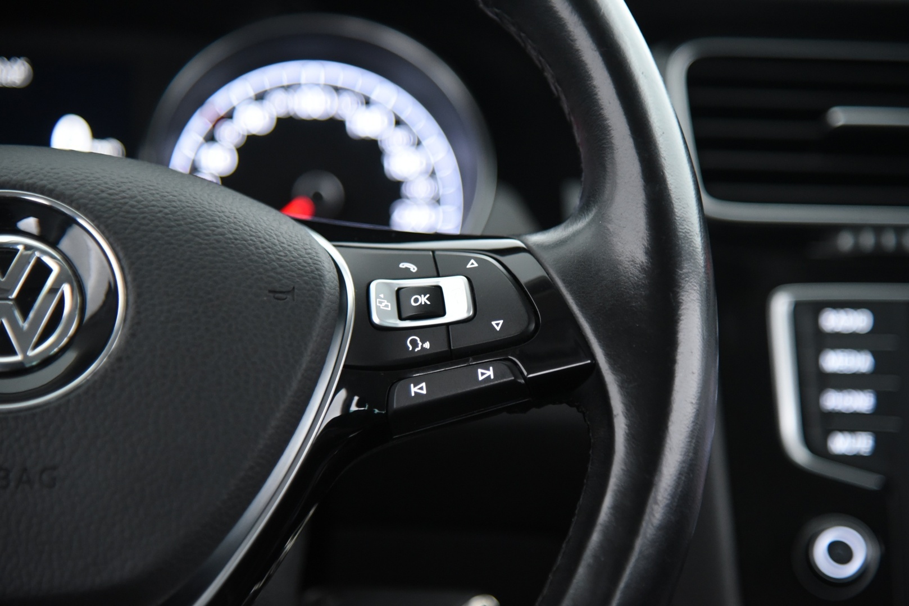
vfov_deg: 11.4
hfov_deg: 17.1
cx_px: 454
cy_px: 303
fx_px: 3031
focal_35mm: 120
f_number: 4
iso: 4000
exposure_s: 1/20
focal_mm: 120
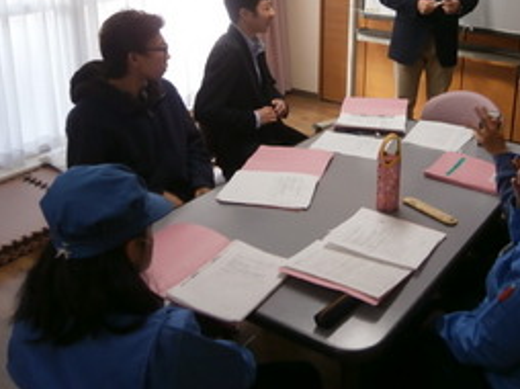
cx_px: 360
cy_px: 90
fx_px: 615
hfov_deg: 44.9
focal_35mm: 41
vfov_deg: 34.2
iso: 80
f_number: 2.8
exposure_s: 1/40
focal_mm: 4.7
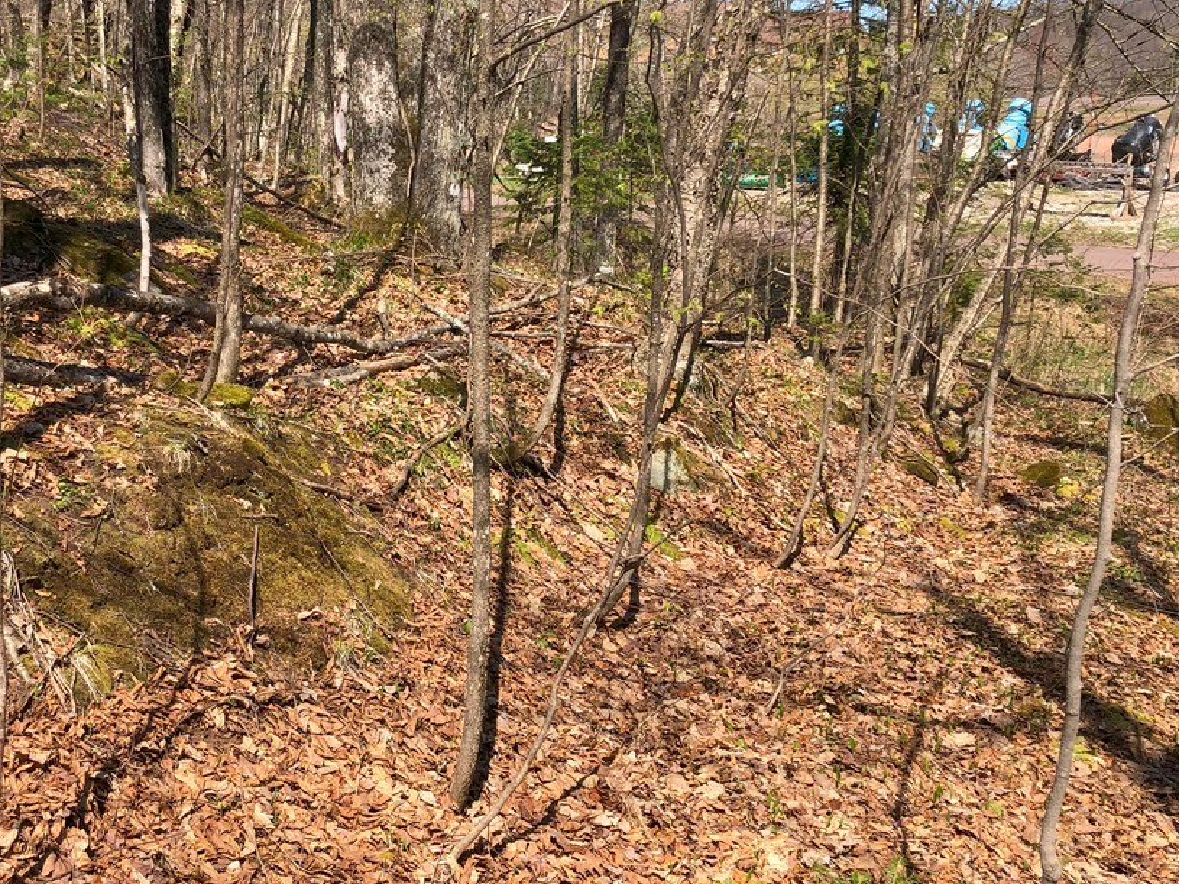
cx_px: 424
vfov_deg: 32.9
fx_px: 1498
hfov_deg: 42.5
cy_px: 422
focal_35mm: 44
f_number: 1.8
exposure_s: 1/1104
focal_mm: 3.99
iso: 20
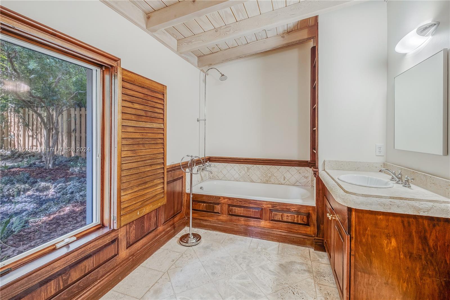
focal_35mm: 15
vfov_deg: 77.3
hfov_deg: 100.4
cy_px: 150
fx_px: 187
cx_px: 225
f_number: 8
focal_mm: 10
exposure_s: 1/10
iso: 800
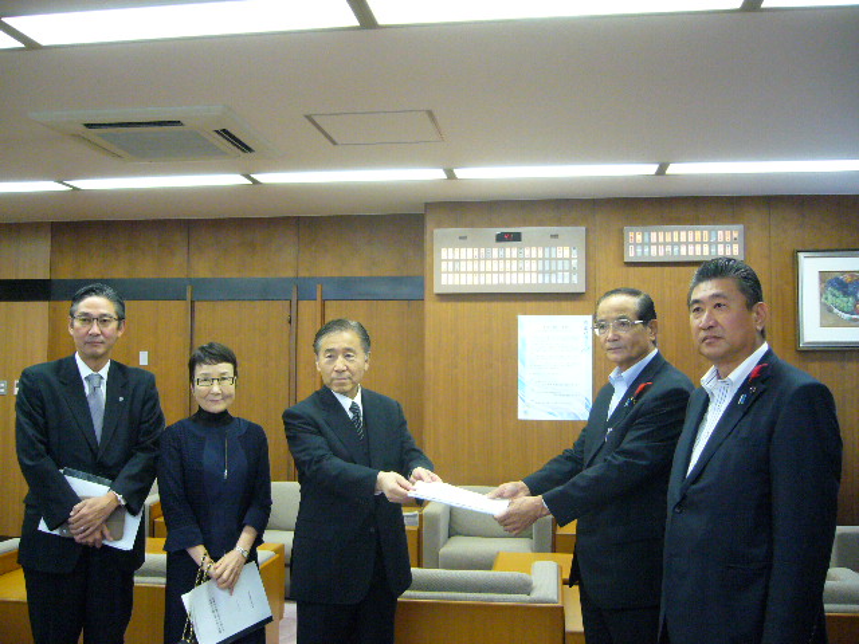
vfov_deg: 40.7
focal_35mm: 35
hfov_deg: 52.6
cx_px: 430
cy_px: 322
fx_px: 869
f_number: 2.8
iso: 400
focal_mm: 5.8
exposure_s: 1/40
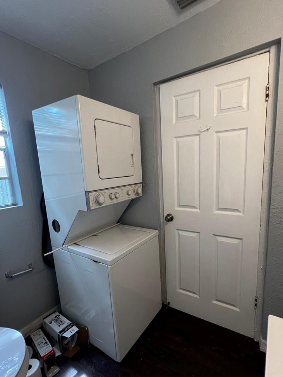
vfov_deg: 94.4
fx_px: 174
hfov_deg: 77.9
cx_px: 154
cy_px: 199
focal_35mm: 16
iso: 250
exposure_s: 1/120
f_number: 1.8
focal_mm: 1.57
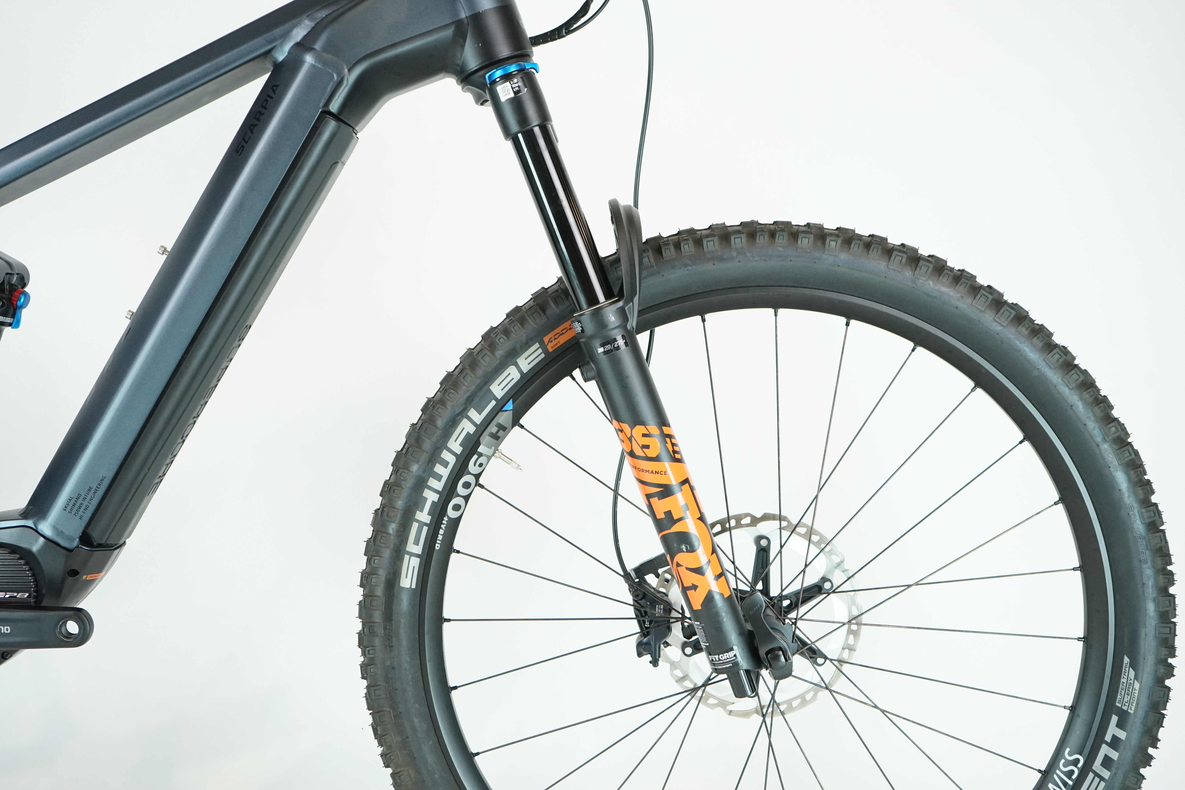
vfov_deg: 36.9
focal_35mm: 36
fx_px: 1185
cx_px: 592
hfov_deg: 53.1
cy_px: 395
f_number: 6.3
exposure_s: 1/200
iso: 2500
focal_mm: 36
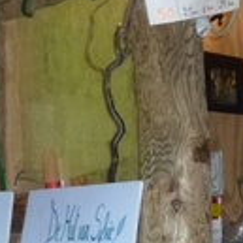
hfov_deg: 16.0
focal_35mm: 103
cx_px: 315
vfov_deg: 16.8
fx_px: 818
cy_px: 190
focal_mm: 4.3
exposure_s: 1/60
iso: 400
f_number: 3.3
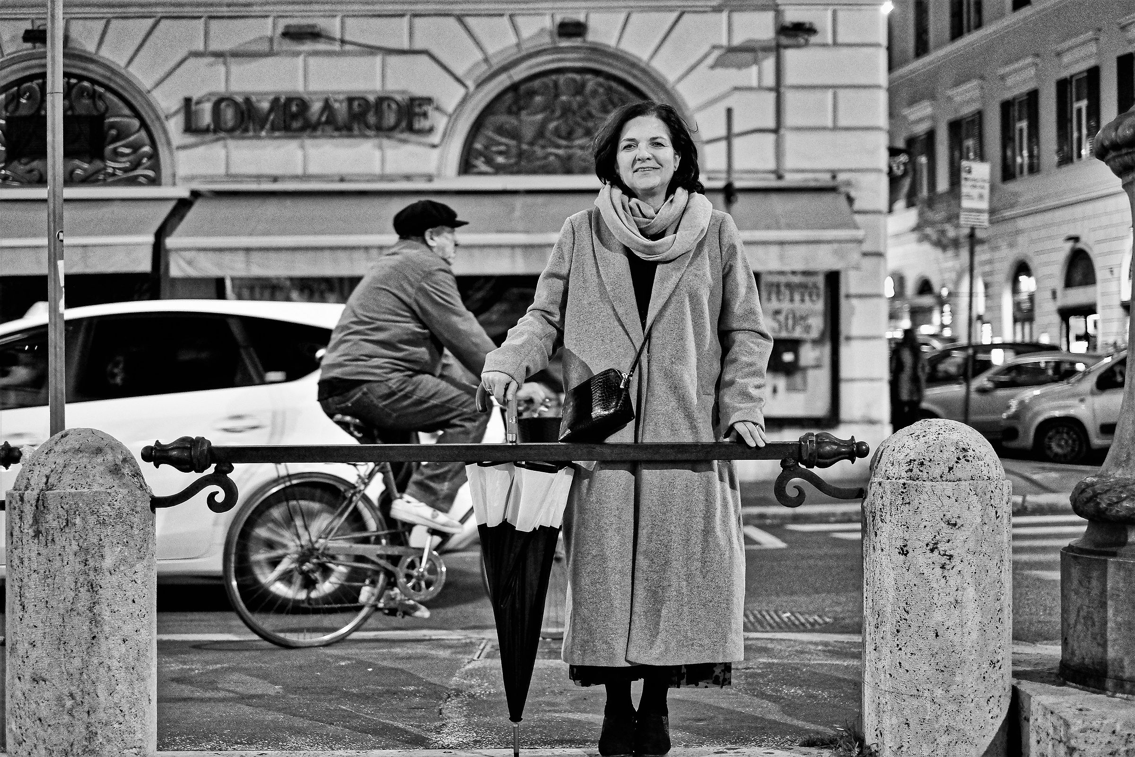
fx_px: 1671
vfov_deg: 25.5
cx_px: 568
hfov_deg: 37.5
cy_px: 378
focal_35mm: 53
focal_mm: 35
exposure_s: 1/100
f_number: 1.4
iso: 2500
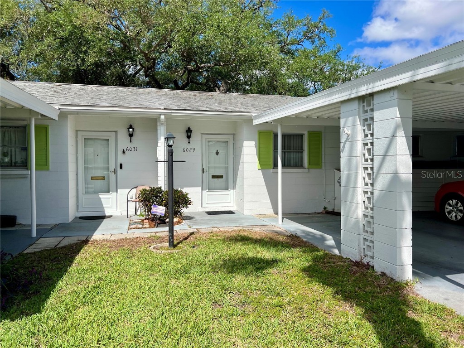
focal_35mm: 26
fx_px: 349
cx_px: 232
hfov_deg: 67.3
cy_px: 174
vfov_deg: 53.1
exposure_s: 1/5882
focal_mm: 5.7
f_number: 1.5
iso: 50
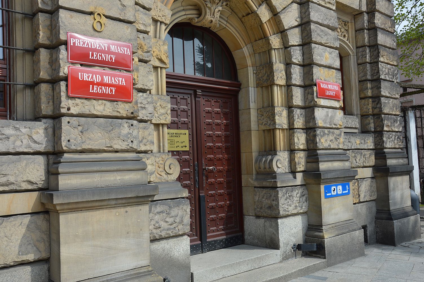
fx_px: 388
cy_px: 141
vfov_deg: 39.9
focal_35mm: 33
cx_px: 212
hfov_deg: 57.3
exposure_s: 1/250
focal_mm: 22
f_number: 8
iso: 100
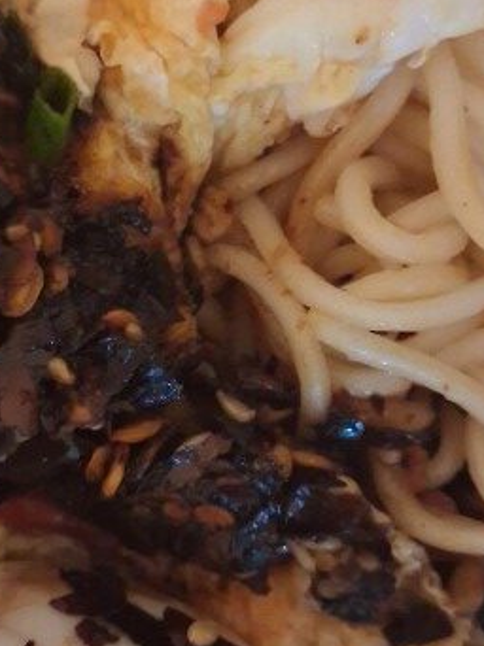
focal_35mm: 73
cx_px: 108
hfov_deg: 20.0
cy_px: 287
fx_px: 1363
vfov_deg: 26.7
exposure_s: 1/20
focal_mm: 3.98
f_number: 1.8
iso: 1600
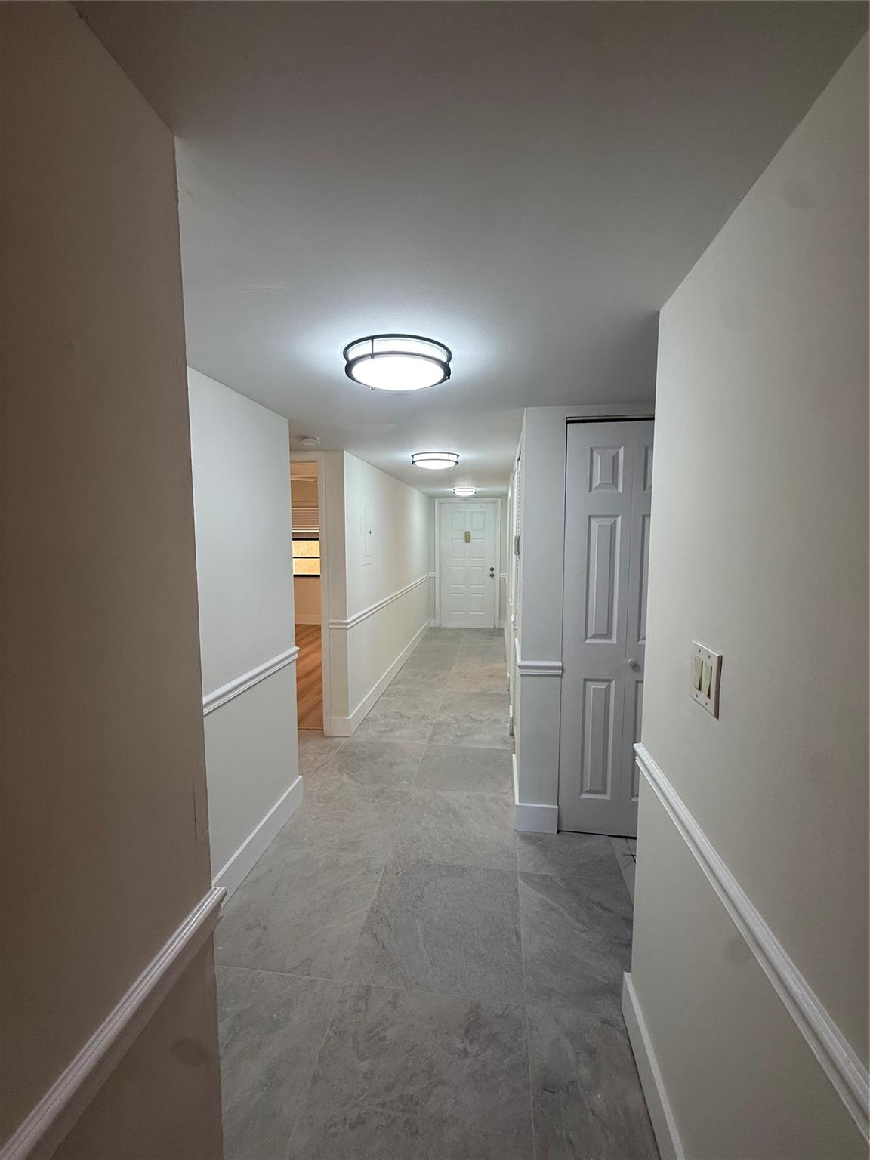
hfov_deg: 85.7
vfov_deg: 102.1
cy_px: 580
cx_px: 435
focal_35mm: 14
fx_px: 469
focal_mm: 2.22
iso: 100
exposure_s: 1/120
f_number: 2.2
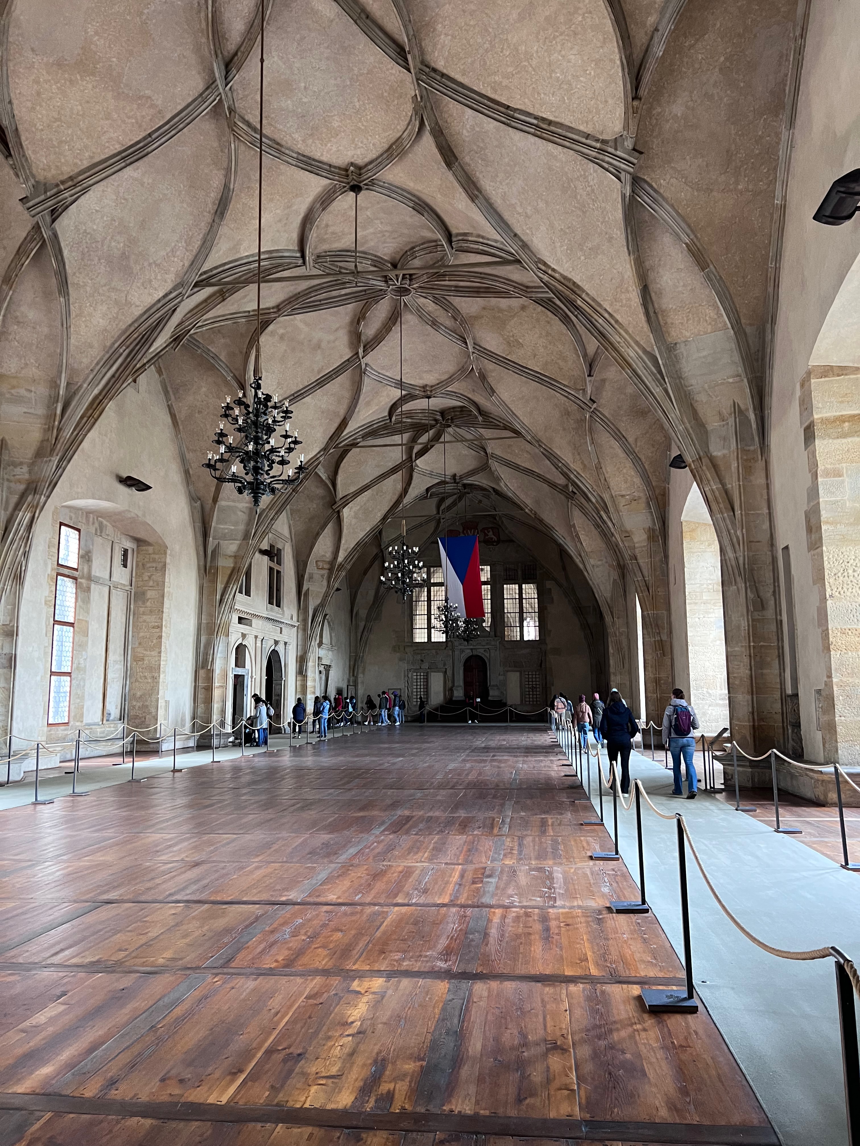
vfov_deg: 67.3
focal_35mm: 26
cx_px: 430
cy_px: 573
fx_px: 861
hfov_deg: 53.1
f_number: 1.5
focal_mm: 5.7
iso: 320
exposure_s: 1/60
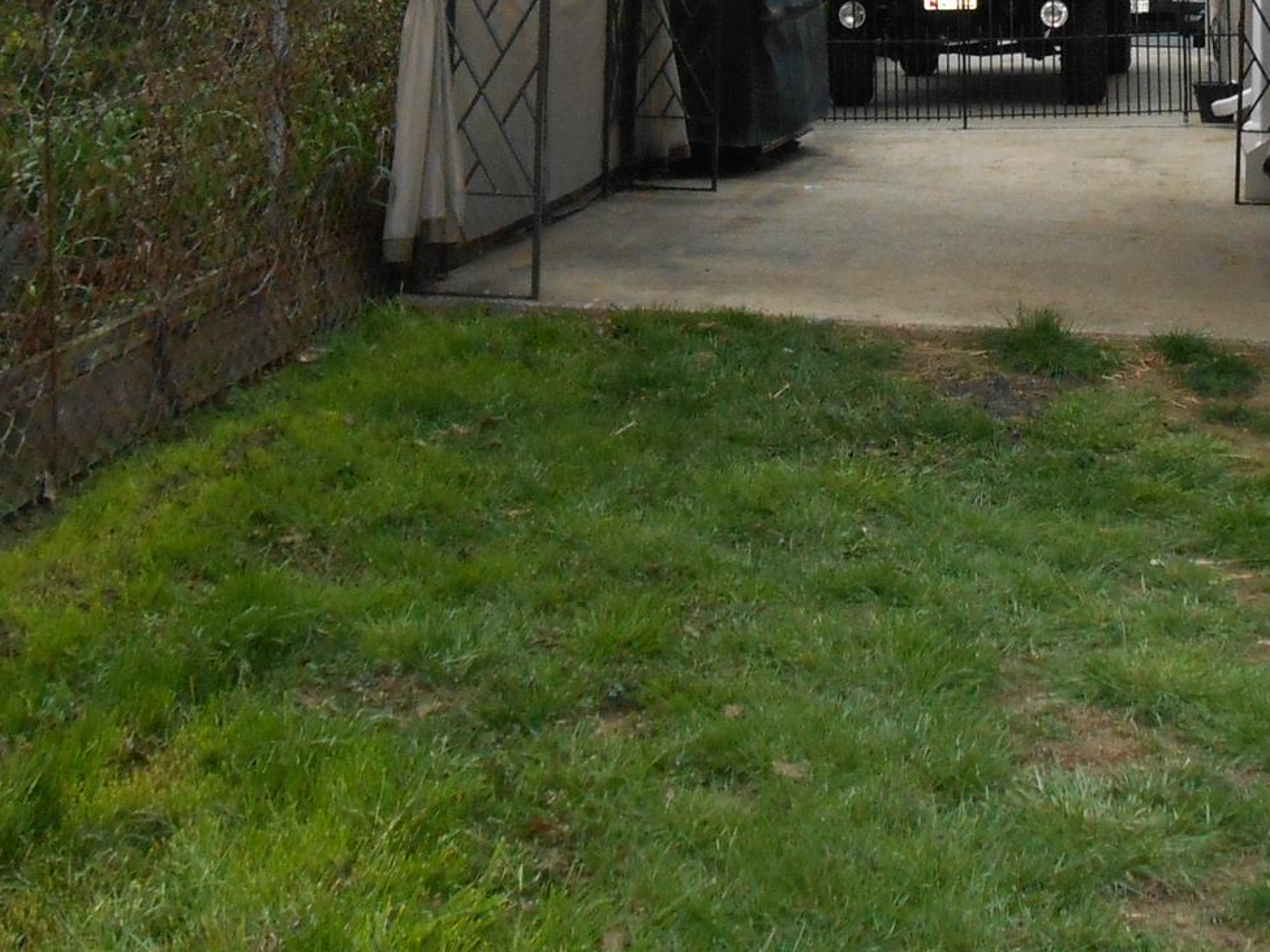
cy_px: -38
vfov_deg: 22.3
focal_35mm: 63
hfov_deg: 30.3
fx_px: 2311
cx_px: 942
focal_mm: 5.3
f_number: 3.8
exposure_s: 1/25
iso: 400
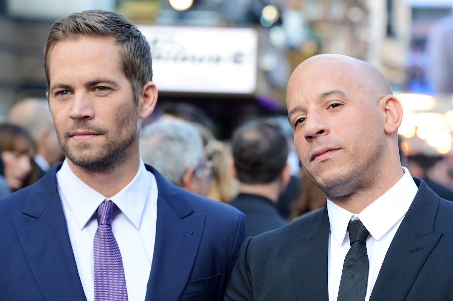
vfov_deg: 11.0
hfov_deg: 16.4
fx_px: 1572
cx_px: 226
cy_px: 150
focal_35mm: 125
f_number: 6.3
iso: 1000
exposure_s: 1/320
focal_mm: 125
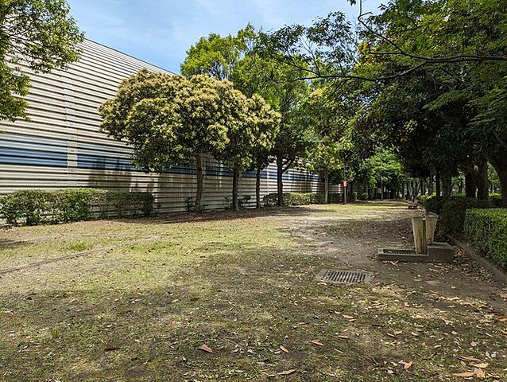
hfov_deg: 69.3
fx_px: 367
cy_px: 191
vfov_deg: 55.0
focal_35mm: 25
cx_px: 254
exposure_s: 1/1919
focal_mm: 5.43
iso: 45
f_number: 1.89
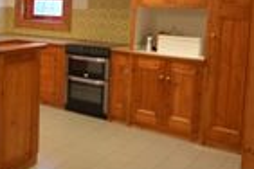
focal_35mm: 50
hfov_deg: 32.3
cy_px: 17
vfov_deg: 26.1
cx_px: -56
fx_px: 353
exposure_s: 1/30
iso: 1100
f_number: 4
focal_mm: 10
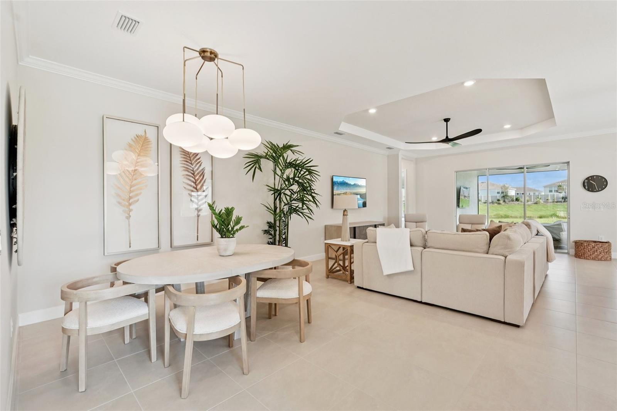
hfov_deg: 96.7
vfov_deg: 73.7
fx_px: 274
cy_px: 206
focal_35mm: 16
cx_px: 308
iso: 400
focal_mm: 16
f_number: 8
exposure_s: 1/40
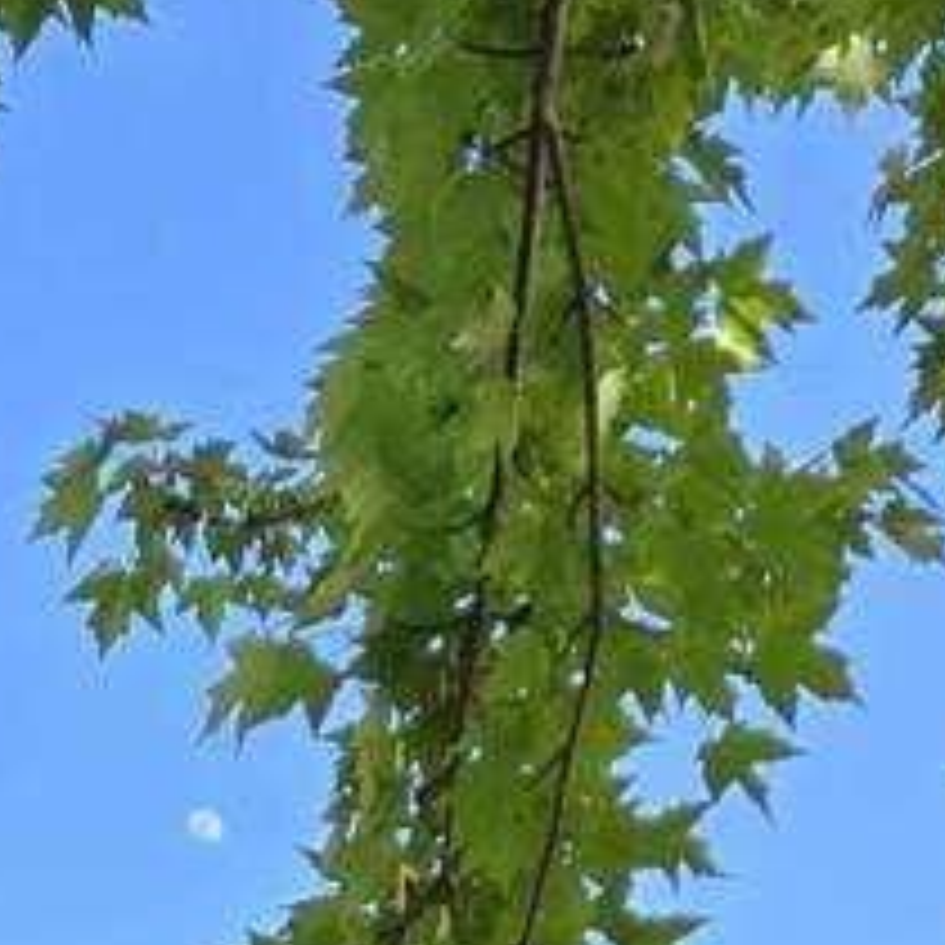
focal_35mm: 124
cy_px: 2128
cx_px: -428
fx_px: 3830
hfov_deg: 13.3
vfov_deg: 11.9
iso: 25
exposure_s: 1/596
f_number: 1.8
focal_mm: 5.4
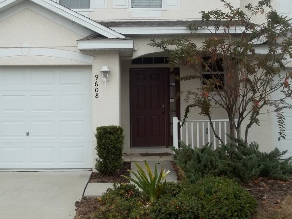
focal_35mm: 52
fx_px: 438
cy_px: 57
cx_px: 132
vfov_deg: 27.7
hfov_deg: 36.8
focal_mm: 5.9
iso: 64
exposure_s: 1/160
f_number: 8
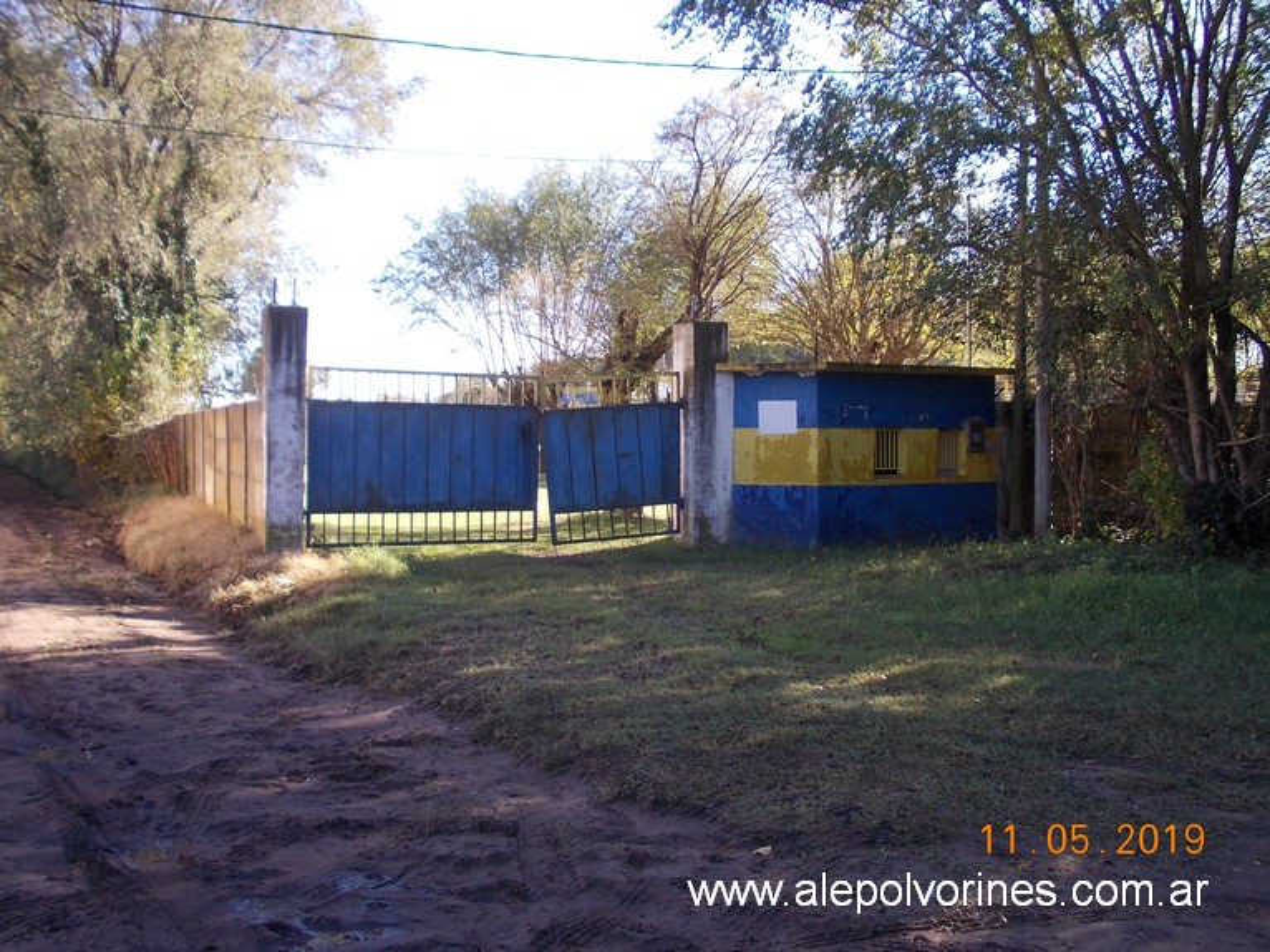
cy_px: 476
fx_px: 1394
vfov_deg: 37.7
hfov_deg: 49.0
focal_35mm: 38
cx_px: 635
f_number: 3.1
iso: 80
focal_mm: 5.3
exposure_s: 1/160
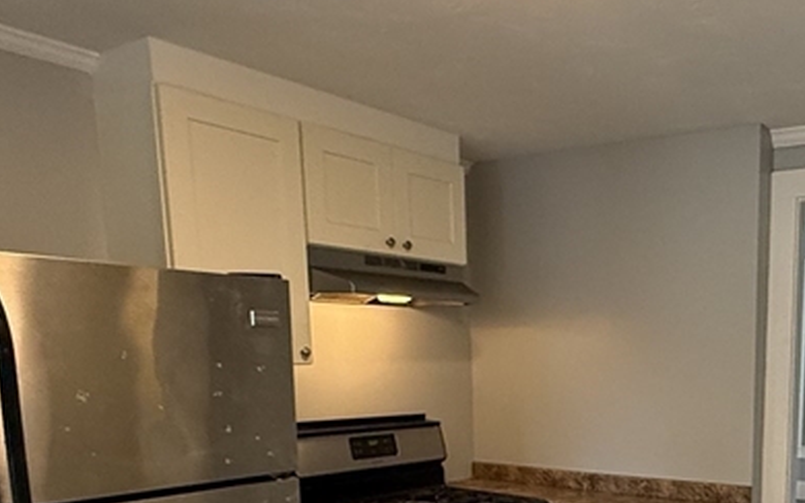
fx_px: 856
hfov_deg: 47.9
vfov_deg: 30.6
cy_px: 495
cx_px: 632
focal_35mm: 39
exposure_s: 1/60
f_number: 2.2
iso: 400
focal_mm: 2.22
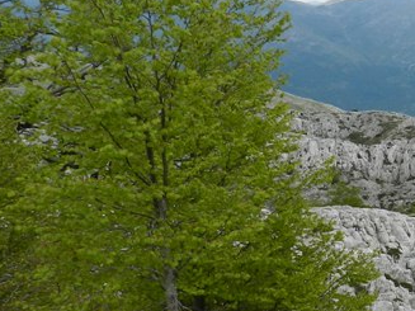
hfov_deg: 25.0
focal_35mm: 72
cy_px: 269
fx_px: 863
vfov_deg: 20.1
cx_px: 467
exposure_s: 1/800
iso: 160
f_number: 3.4
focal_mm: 4
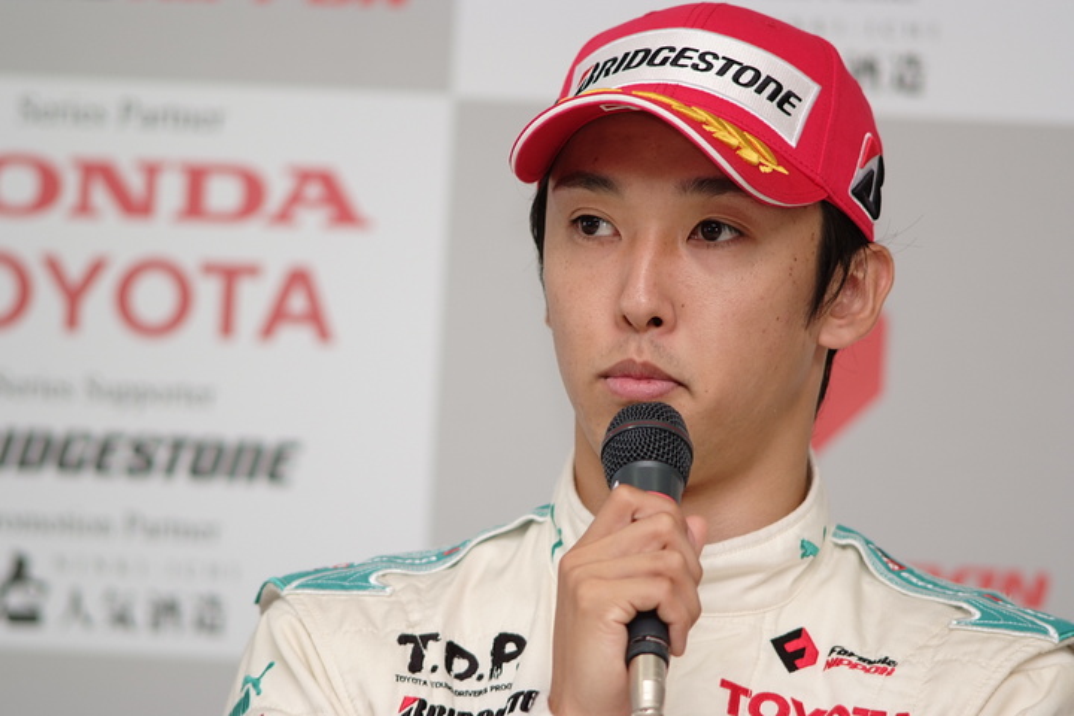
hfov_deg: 7.6
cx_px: 537
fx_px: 8054
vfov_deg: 5.1
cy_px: 358
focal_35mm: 270
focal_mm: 180
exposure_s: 1/125
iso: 200
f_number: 2.8
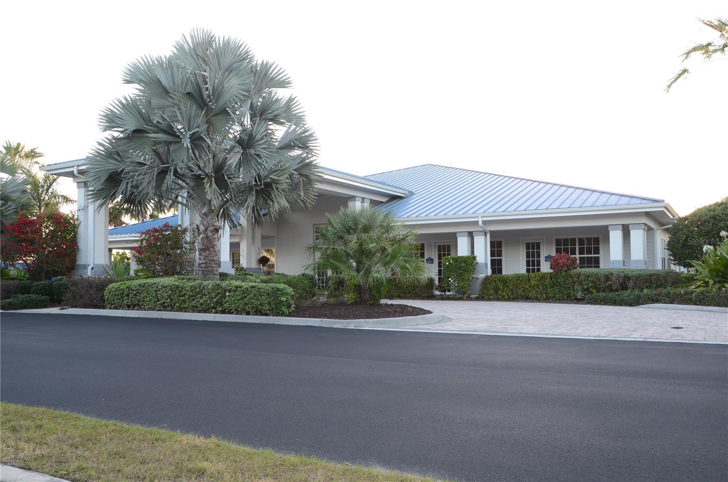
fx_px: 605
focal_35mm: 30
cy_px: 241
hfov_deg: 62.0
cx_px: 364
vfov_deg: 43.4
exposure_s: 1/10
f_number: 7.1
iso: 320
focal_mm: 20
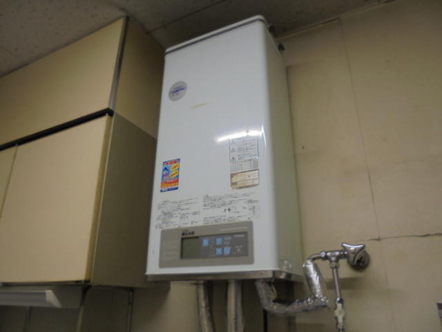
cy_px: 166
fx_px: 332
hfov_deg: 67.3
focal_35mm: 26
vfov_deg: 53.1
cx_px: 221
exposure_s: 1/50
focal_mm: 4.6
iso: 100
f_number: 3.5
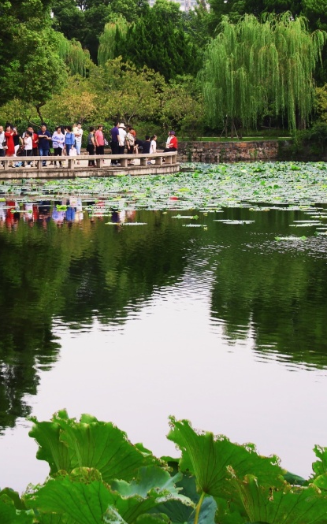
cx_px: 28
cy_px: 192
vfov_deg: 18.7
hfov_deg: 11.7
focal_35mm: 111
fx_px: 1584
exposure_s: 1/250
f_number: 5.6
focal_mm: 29
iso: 200
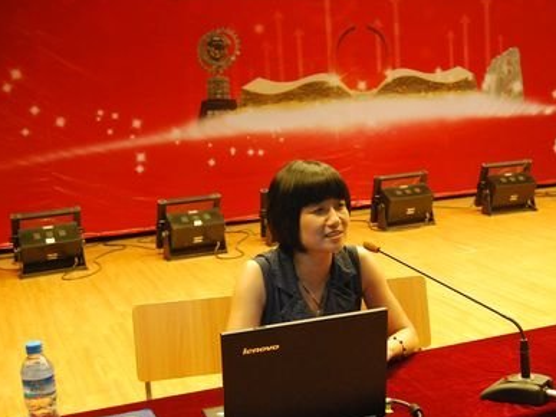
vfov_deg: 26.1
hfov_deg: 34.3
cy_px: 229
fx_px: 899
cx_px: 330
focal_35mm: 56
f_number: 4.2
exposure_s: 1/25
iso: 1600
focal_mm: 30
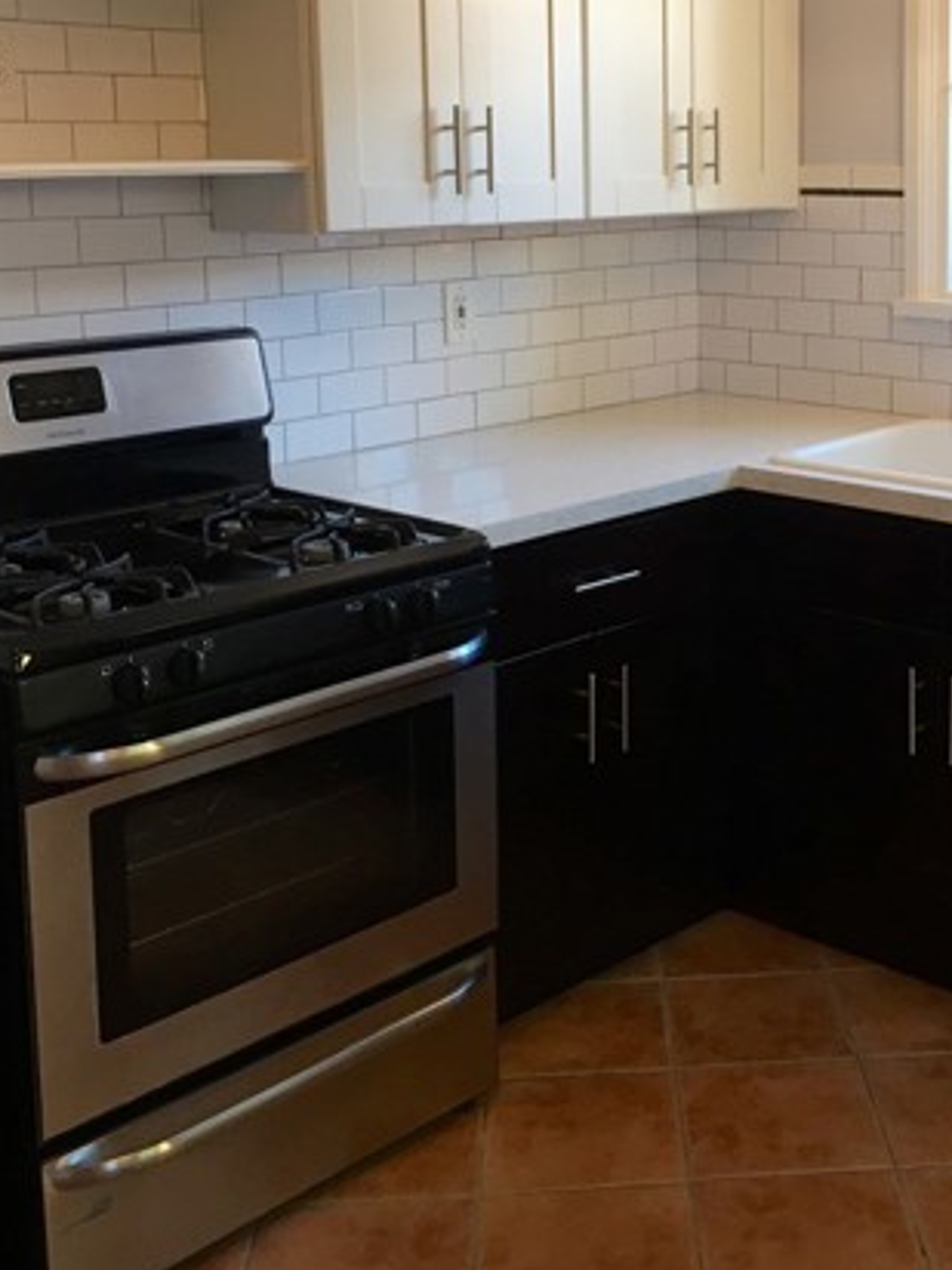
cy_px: 388
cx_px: 709
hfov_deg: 31.6
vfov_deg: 41.3
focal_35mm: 45
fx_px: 1650
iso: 32
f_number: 2.2
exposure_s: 1/30
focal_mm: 4.15
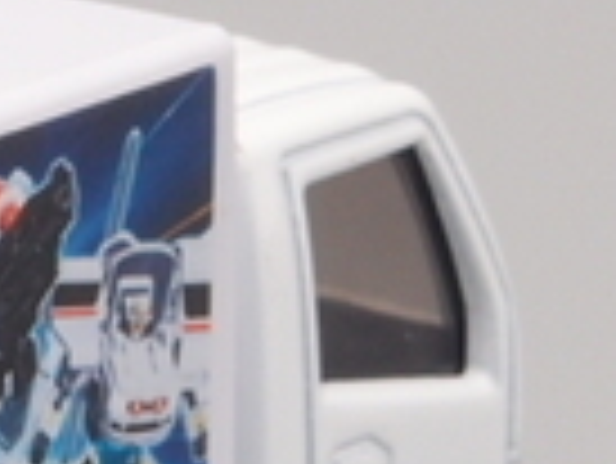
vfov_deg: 3.0
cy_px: 613
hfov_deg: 4.0
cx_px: -620
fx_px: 8745
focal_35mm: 491
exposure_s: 1/5
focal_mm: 18.15
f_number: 8
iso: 100
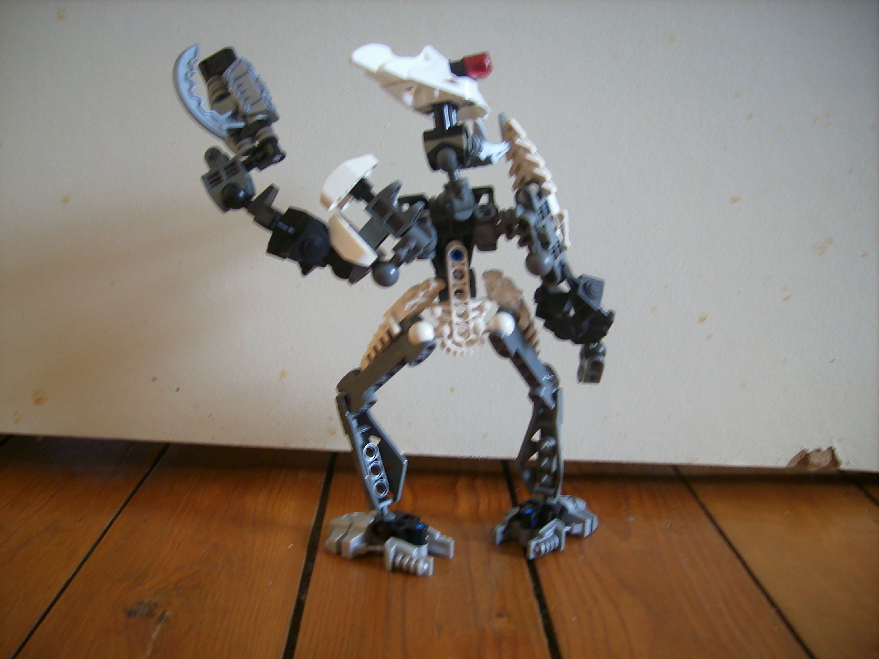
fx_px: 813
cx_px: 440
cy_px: 330
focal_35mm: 32
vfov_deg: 44.2
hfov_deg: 56.8
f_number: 2.8
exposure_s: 1/4
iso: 50
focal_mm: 5.99
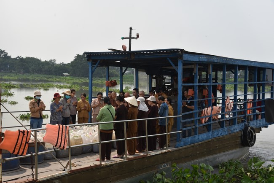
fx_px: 381
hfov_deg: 39.6
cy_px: 92
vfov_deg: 27.0
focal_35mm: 50
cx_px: 137
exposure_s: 1/320
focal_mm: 50
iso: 200
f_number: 9
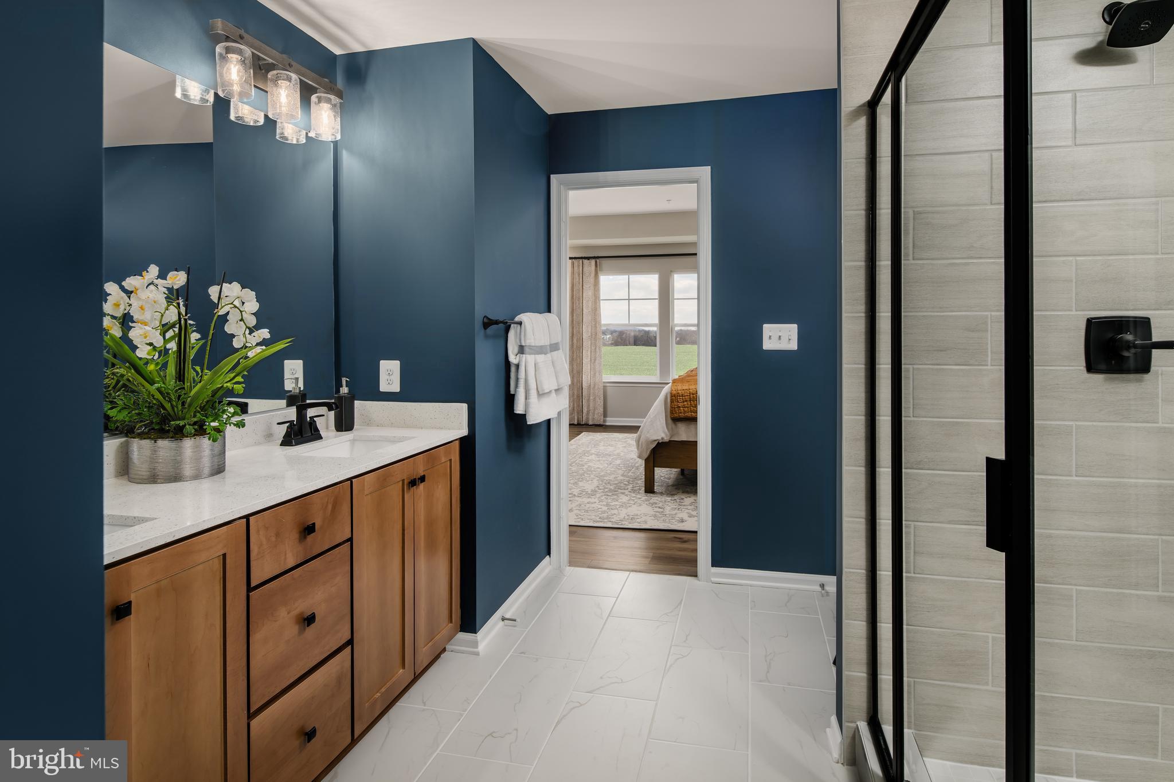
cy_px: 391
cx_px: 587
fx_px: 620
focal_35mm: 19
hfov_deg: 86.9
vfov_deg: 64.5
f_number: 10
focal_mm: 19
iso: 200
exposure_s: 1/200
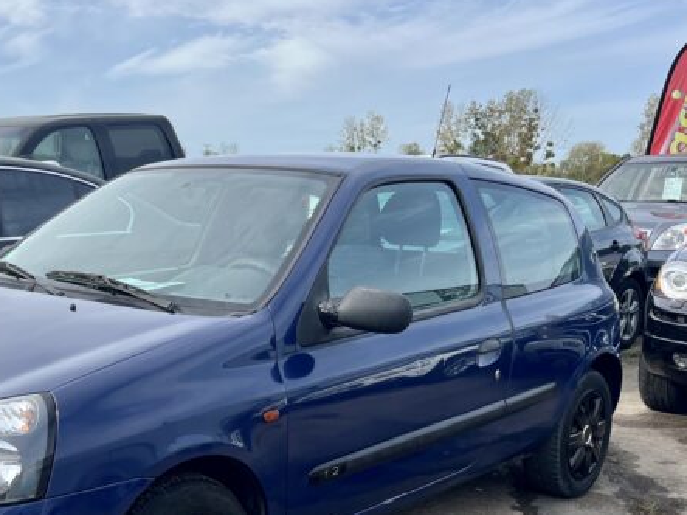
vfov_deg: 30.6
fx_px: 933
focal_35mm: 47
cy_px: 357
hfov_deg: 39.1
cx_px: 154
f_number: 1.6
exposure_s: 1/1992
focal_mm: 5.1
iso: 50
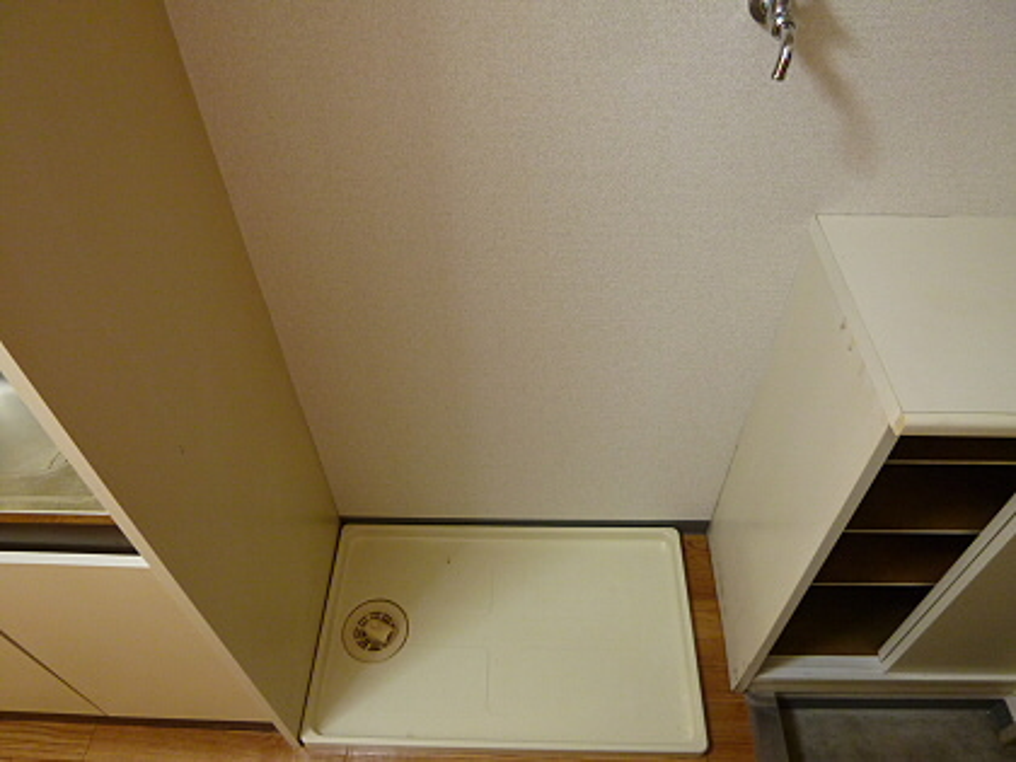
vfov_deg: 56.8
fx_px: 704
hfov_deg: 71.6
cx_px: 508
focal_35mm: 24
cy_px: 381
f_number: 2.5
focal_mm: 4.3
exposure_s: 1/20
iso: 400
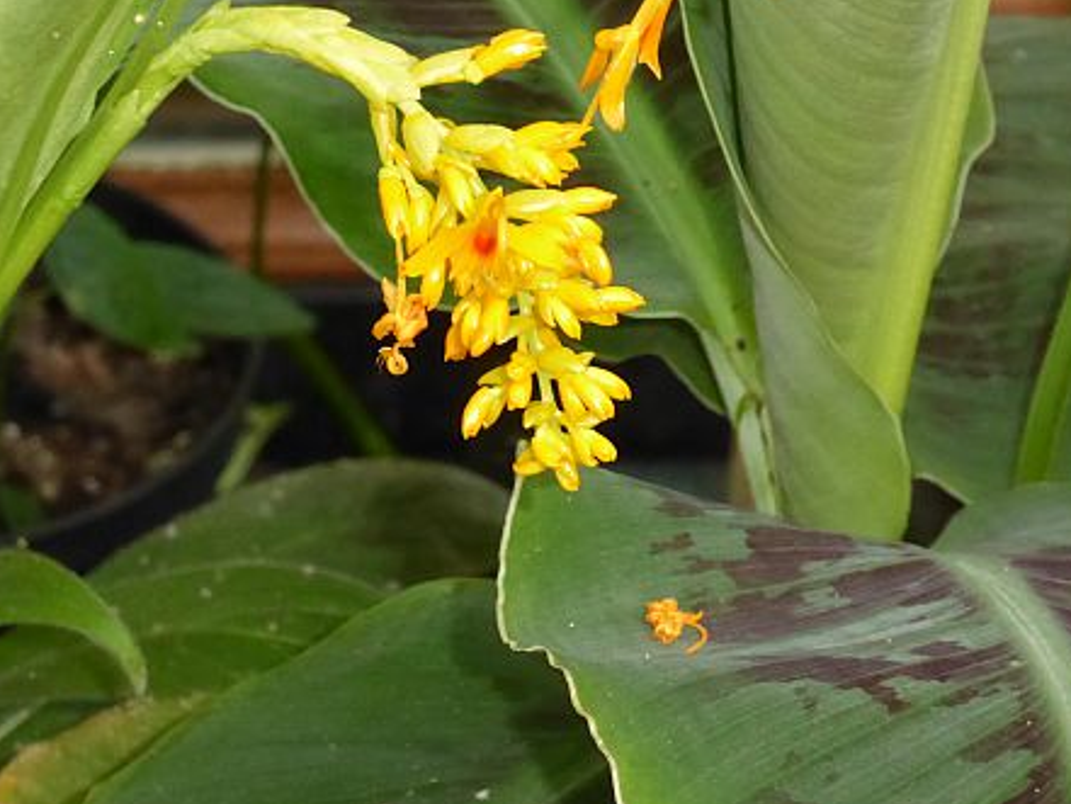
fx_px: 6066
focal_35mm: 196
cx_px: 406
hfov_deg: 10.1
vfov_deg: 7.6
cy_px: 335
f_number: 5.3
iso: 800
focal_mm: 24.2
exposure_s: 1/60
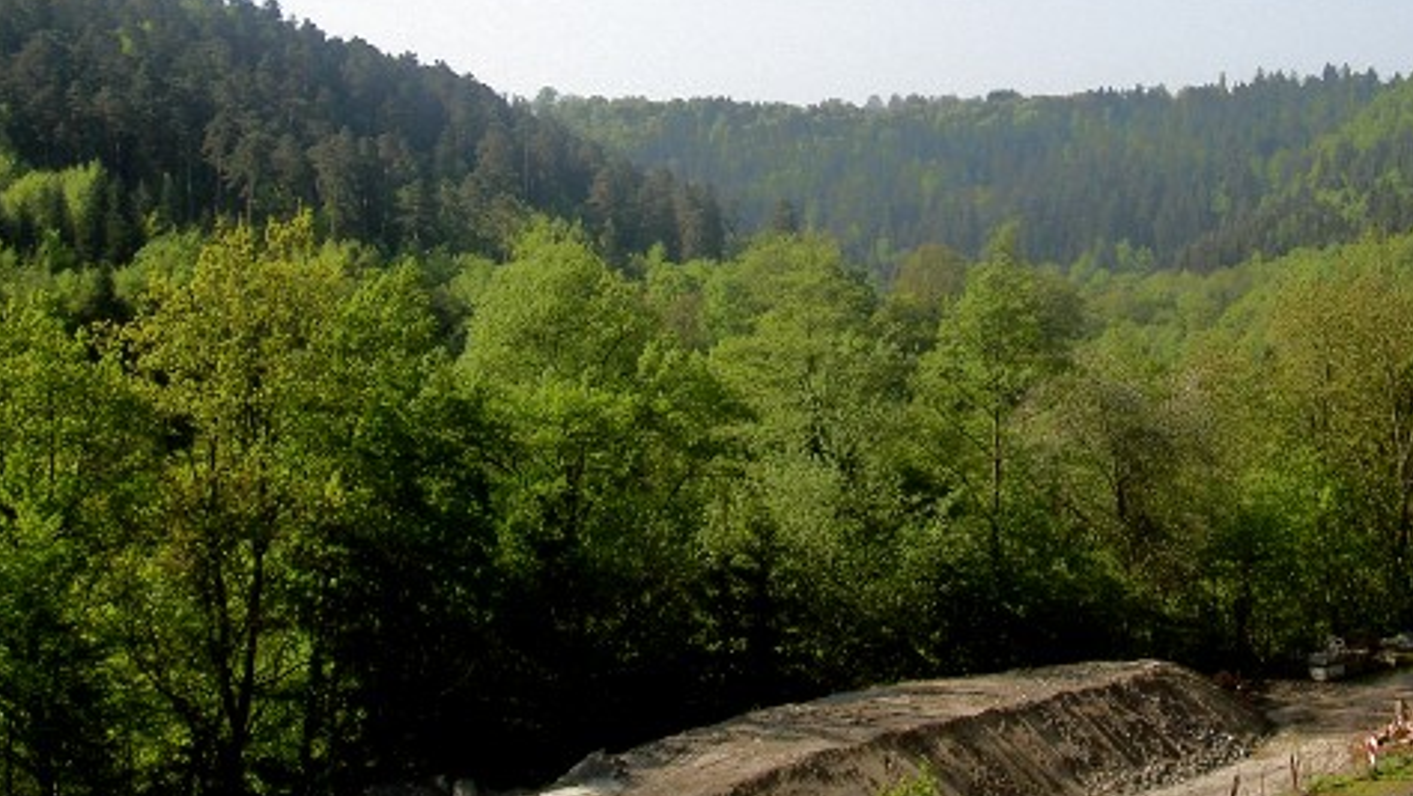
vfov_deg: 19.7
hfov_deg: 34.5
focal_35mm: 60
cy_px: 86
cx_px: 963
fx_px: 2249
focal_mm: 8
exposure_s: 1/435
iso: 100
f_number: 4.7
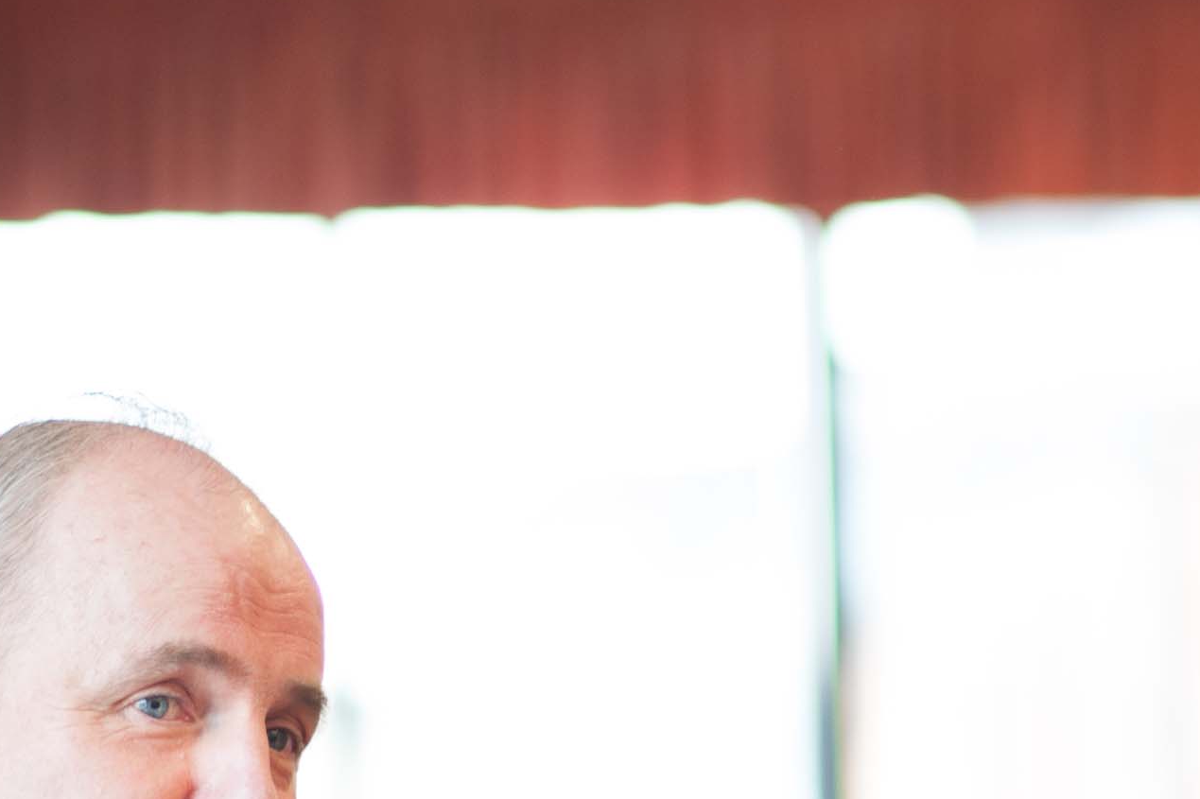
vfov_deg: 4.8
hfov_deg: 7.2
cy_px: 888
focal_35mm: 285
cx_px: 1153
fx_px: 9496
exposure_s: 1/160
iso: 400
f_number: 1.8
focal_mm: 85
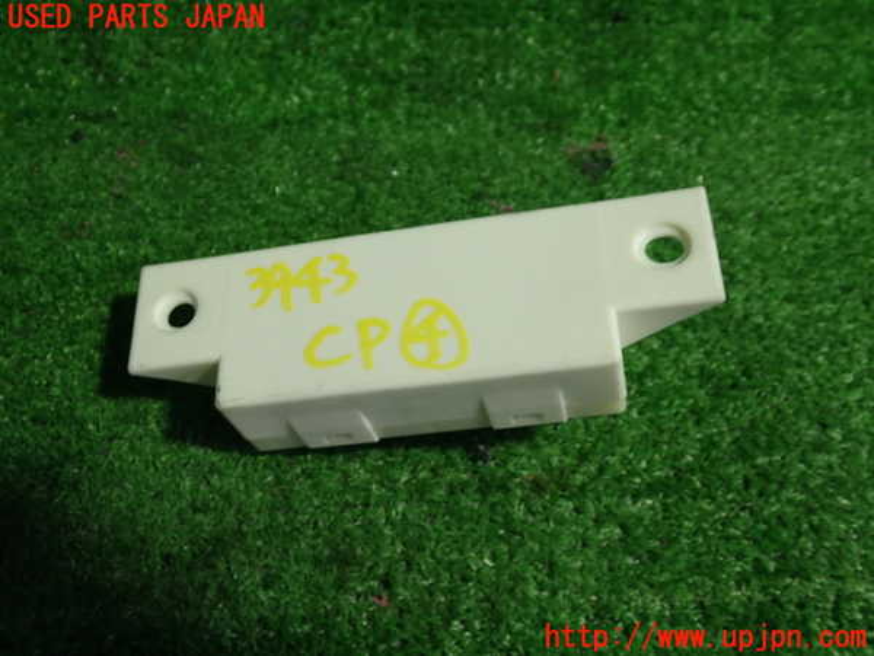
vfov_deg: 37.7
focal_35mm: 38
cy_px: 328
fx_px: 959
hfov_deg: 49.0
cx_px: 437
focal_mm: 6.83
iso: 200
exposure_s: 1/40
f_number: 2.7
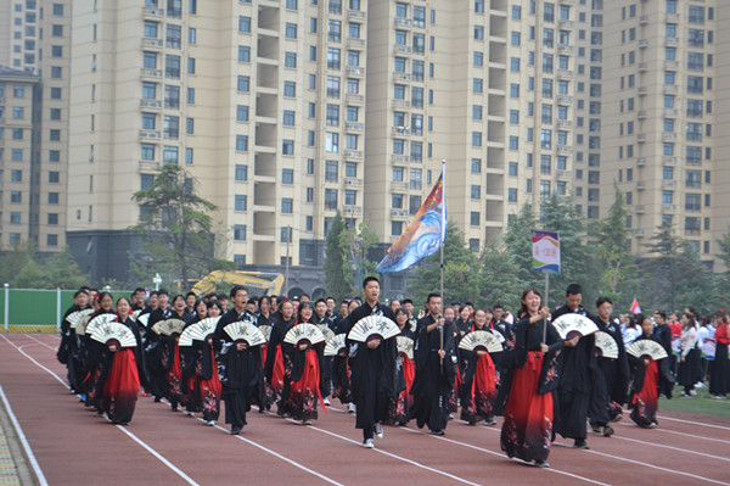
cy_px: 243
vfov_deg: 16.5
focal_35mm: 82
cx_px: 365
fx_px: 1672
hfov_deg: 24.6
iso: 400
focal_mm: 55
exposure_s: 1/100
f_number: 5.6
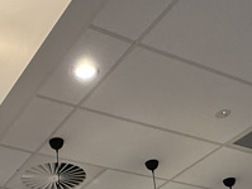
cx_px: 72
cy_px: 246
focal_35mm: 72
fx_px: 524
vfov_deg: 18.9
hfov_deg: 26.8
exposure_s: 1/100
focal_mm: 2.22
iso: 400
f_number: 2.2
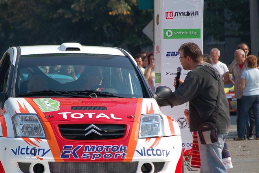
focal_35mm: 338
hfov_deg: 6.1
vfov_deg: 4.1
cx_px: 82
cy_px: 102
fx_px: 2429
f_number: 7.1
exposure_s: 1/640
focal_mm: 145
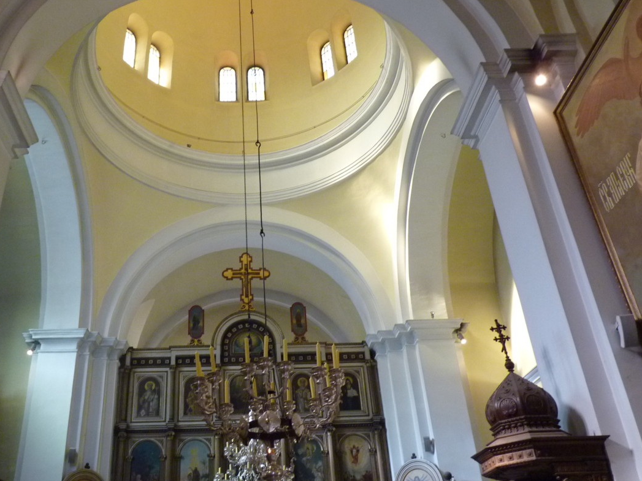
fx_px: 612
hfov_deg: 55.0
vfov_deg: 42.9
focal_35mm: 33
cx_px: 257
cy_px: 244
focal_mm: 4.8
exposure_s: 1/30
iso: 320
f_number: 2.8
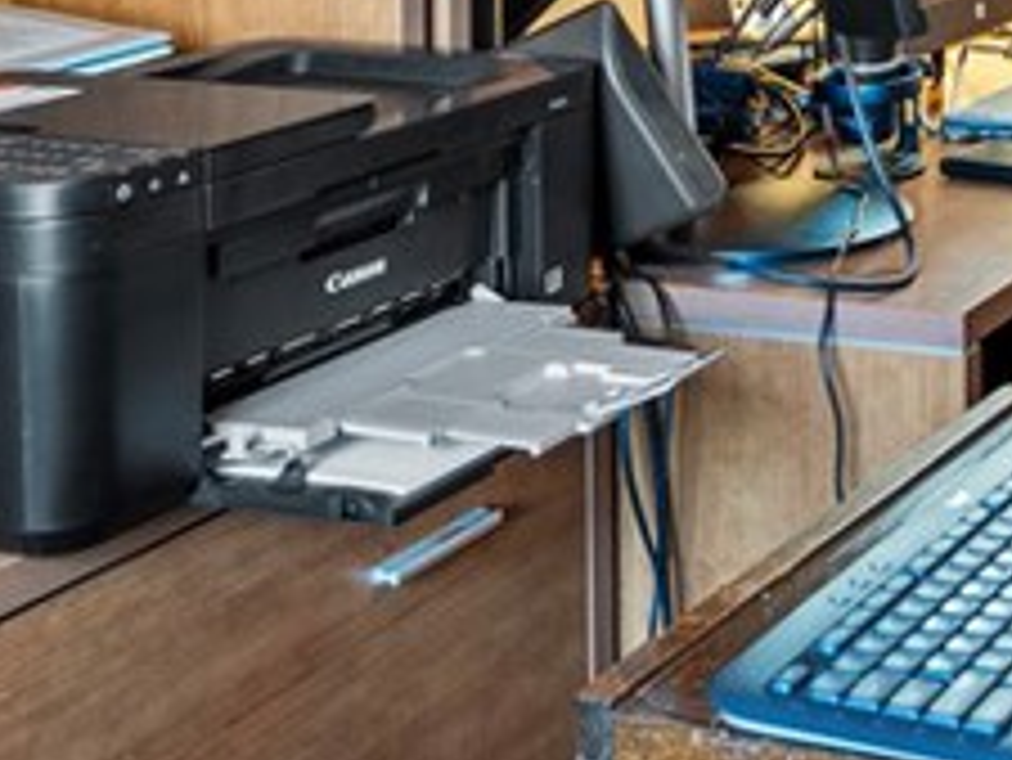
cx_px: 1286
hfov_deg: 24.5
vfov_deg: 18.9
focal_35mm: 70
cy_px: -331
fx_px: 2048
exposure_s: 1/8
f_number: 4
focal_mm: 16
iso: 250
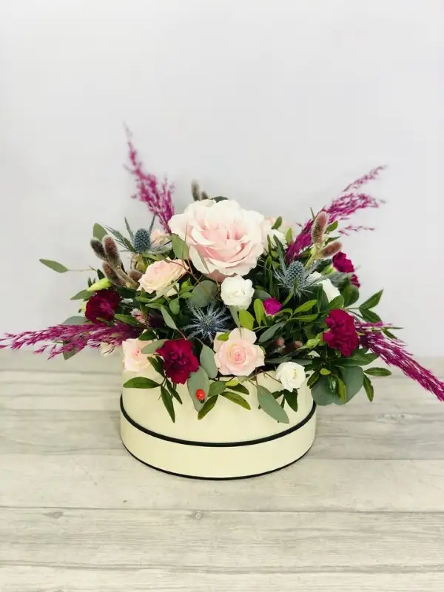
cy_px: 296
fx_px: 889
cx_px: 222
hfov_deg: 28.0
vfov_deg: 36.8
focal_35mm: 52
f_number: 2.4
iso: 25
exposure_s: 1/50
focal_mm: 6
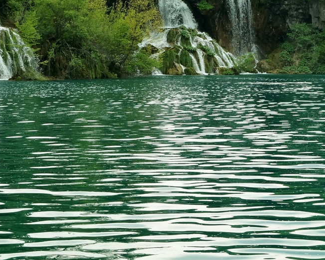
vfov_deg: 13.7
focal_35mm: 112
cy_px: 44
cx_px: 238
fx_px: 1077
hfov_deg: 17.1
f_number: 8
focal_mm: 35
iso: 800
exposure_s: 1/200
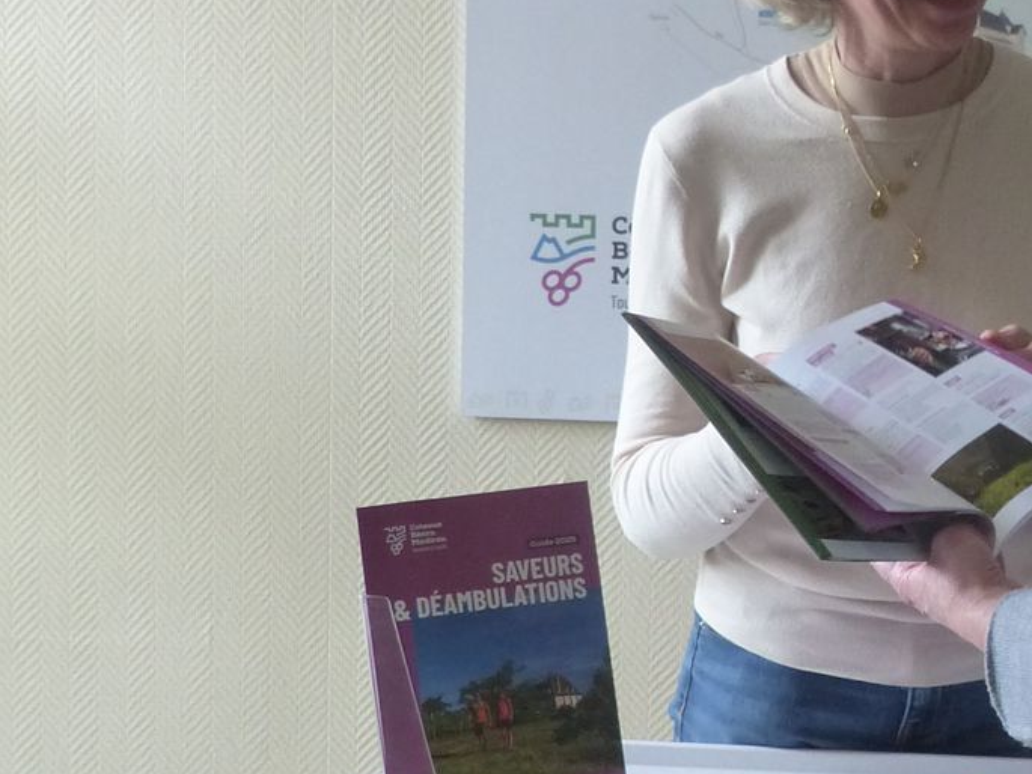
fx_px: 1879
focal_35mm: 63
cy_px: 276
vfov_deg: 23.2
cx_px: 792
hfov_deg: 30.1
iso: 400
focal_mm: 5.5
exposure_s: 1/30
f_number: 2.8
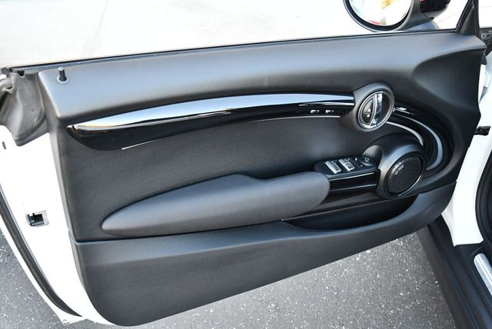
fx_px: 492
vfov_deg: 36.9
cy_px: 164
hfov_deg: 53.1
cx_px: 246
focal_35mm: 36
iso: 800
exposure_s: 1/200
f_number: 3.5
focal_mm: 18
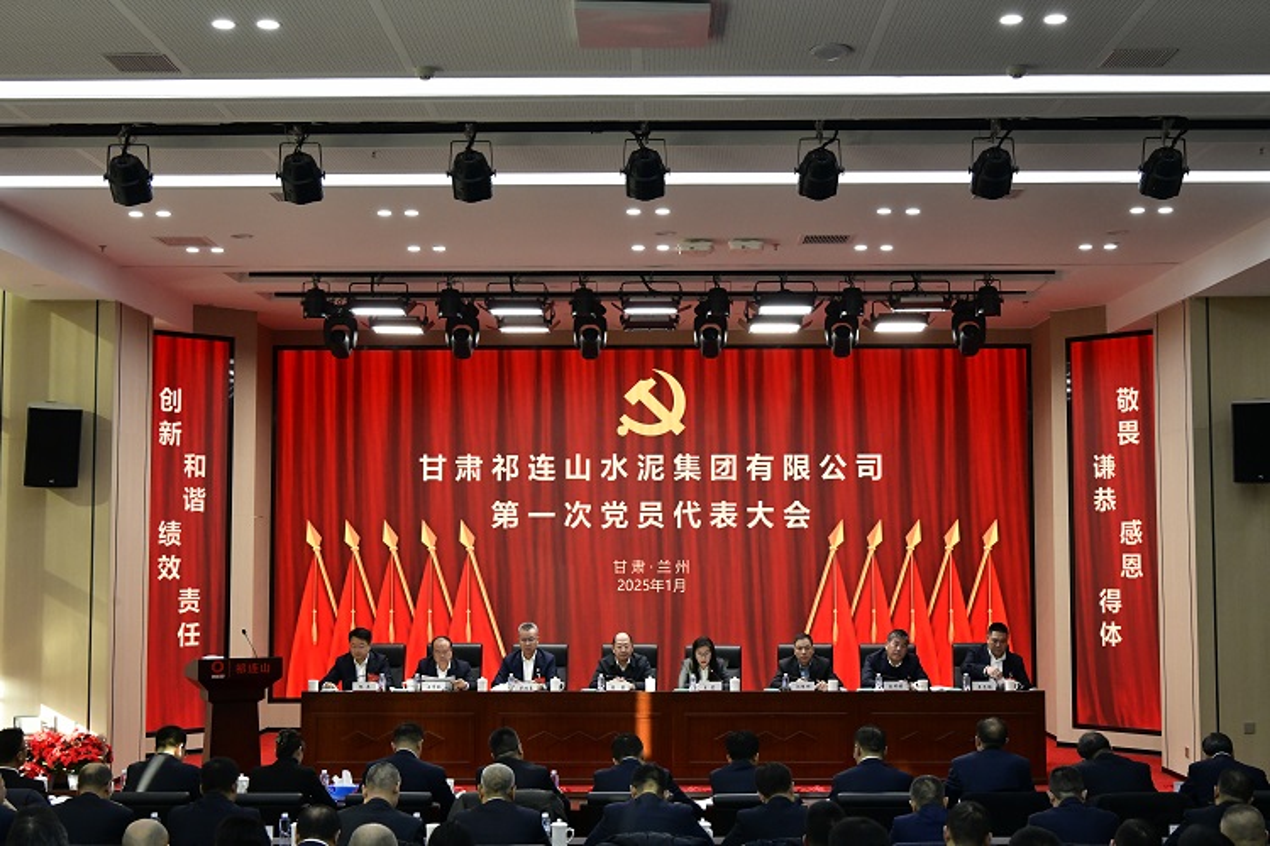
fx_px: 1693
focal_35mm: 48
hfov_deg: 41.1
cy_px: 423
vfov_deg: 28.1
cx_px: 635
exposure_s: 1/320
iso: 6400
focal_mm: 48
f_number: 9
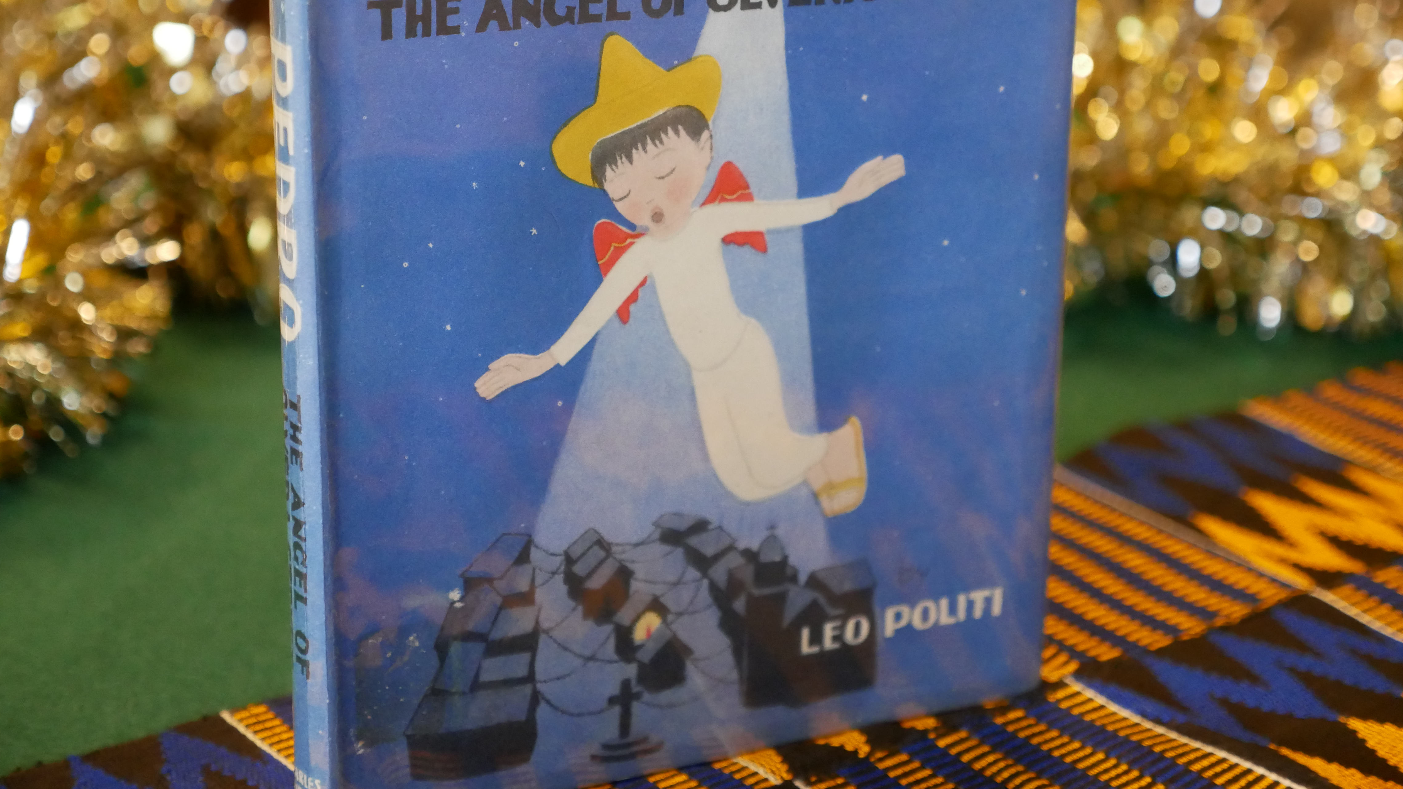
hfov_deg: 30.2
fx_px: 2604
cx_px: 702
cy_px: 283
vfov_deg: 17.2
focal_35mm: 70
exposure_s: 1/125
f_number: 2.8
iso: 2500
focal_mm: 32
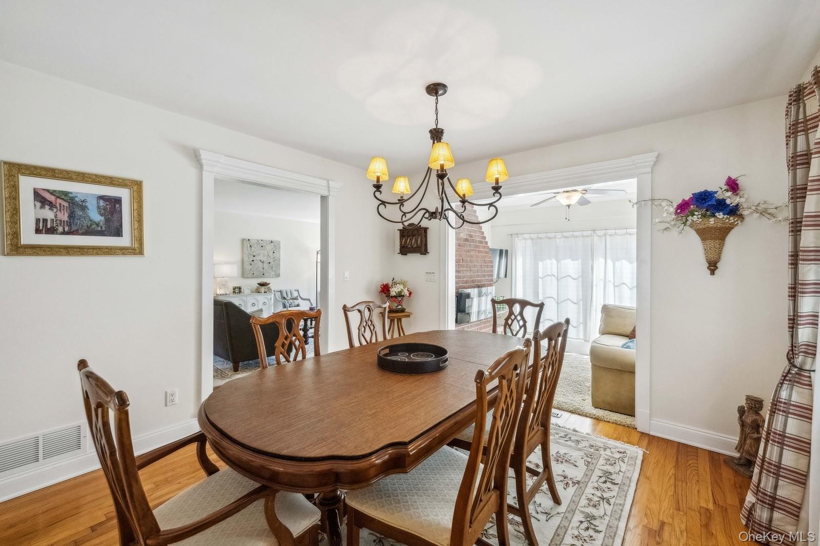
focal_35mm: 14
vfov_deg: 81.2
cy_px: 273
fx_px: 319
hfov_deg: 104.3
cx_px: 410
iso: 1600
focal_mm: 14
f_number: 8
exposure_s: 1/125
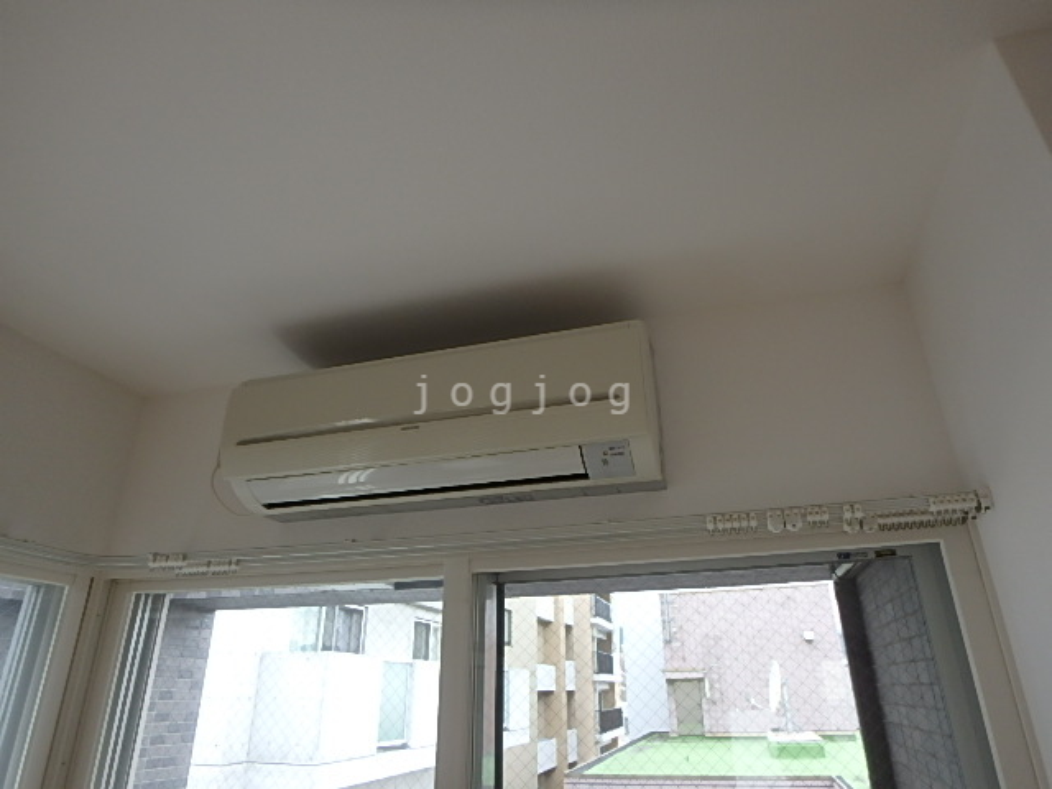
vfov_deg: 63.4
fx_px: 638
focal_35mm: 21
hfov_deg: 79.0
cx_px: 526
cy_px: 394
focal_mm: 3.7
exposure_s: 1/80
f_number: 3.5
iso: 125
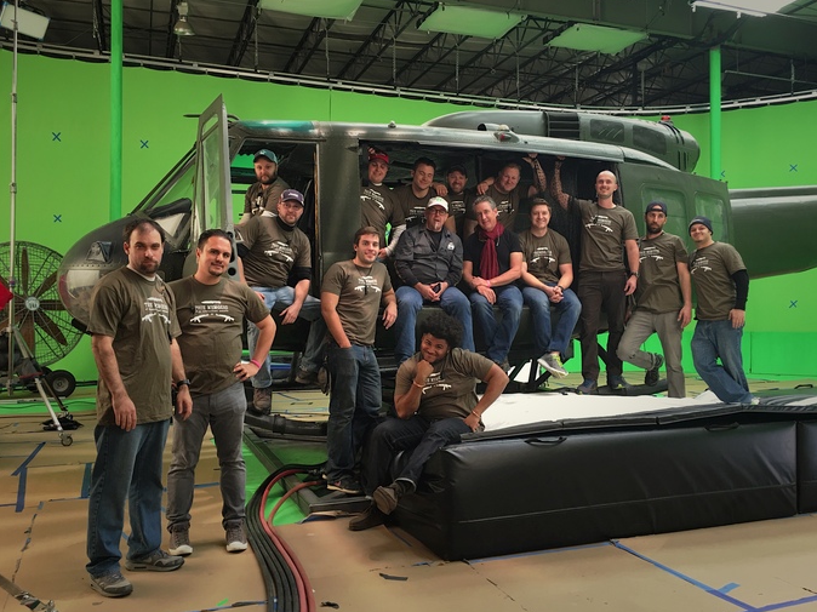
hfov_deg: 58.3
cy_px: 303
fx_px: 731
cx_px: 432
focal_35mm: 31
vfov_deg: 45.4
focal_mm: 4.15
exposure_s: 1/15
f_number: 2.2
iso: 25
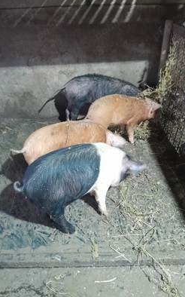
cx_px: 75
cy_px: 148
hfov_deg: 44.3
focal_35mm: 28
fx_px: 226
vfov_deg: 66.5
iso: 800
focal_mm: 3.98
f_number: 1.8
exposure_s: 1/20
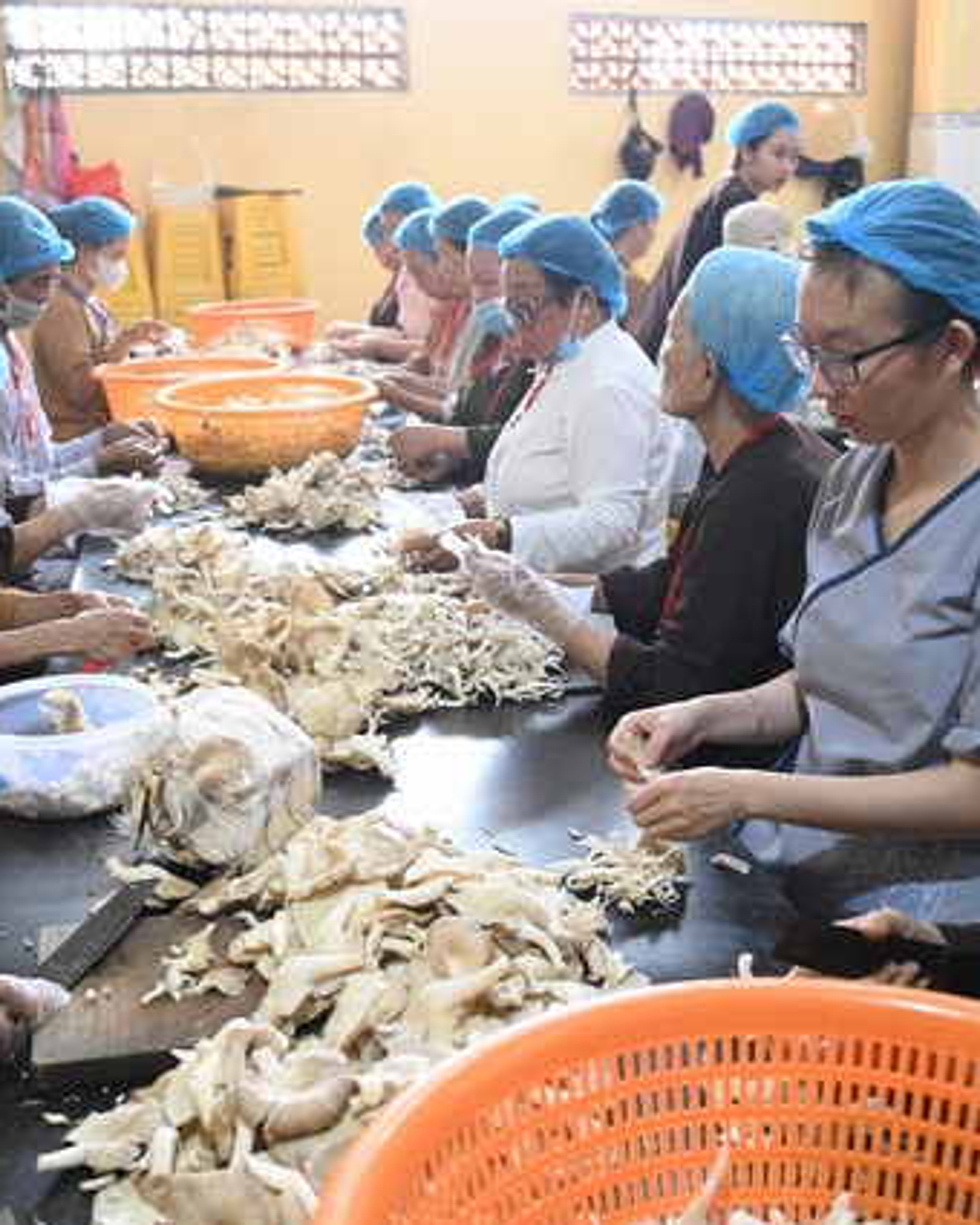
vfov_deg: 42.9
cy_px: 620
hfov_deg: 34.8
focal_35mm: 43
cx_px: 421
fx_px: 1559
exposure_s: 1/400
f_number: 4
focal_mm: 30
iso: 8000
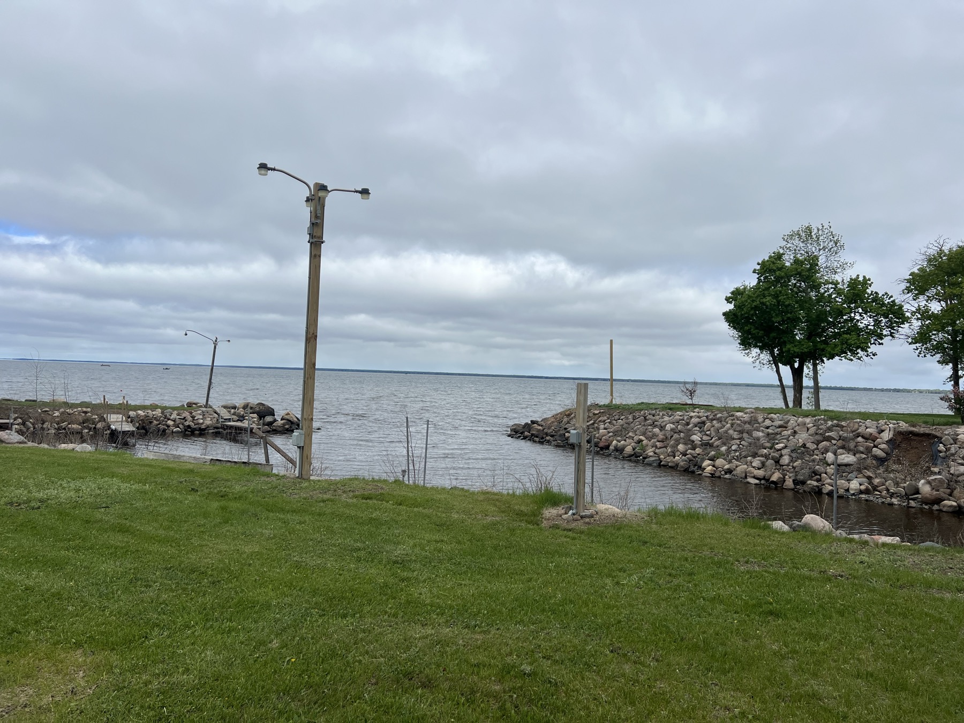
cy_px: 362
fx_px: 724
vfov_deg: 53.1
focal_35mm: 26
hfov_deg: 67.3
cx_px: 482
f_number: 1.5
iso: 50
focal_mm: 5.7
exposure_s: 1/5882
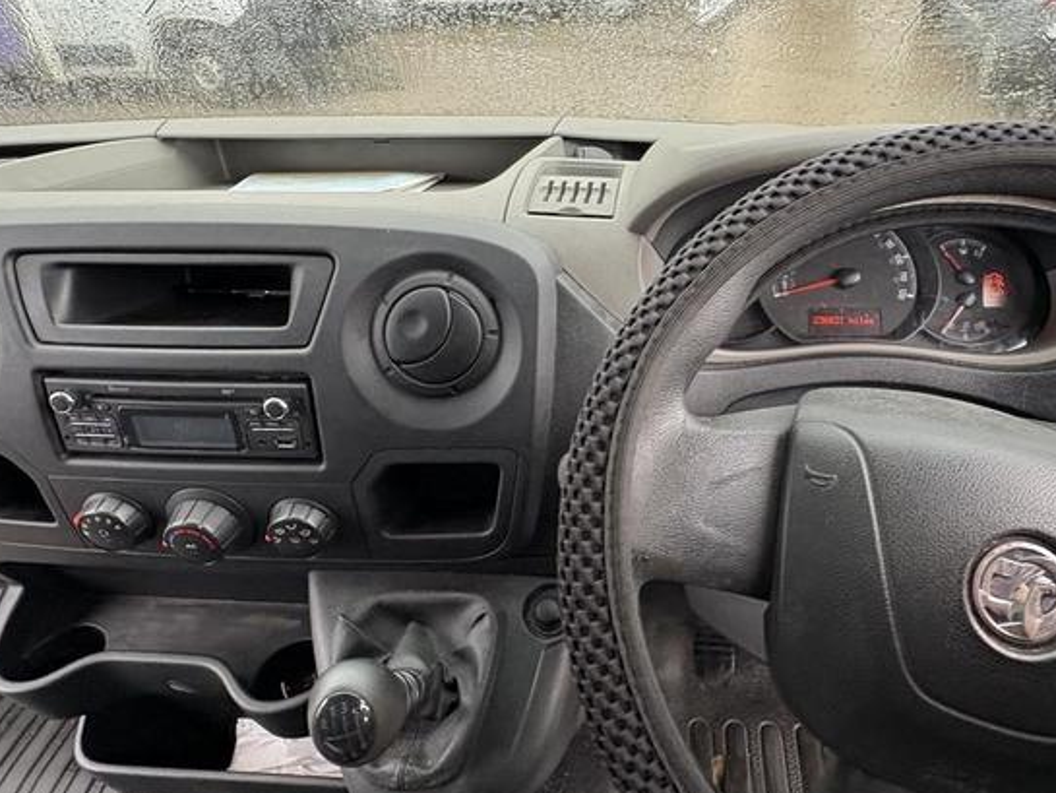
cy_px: 326
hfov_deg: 73.3
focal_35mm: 23
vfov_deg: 58.5
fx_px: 702
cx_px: 622
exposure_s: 1/99
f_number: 2.2
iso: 160
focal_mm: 2.22
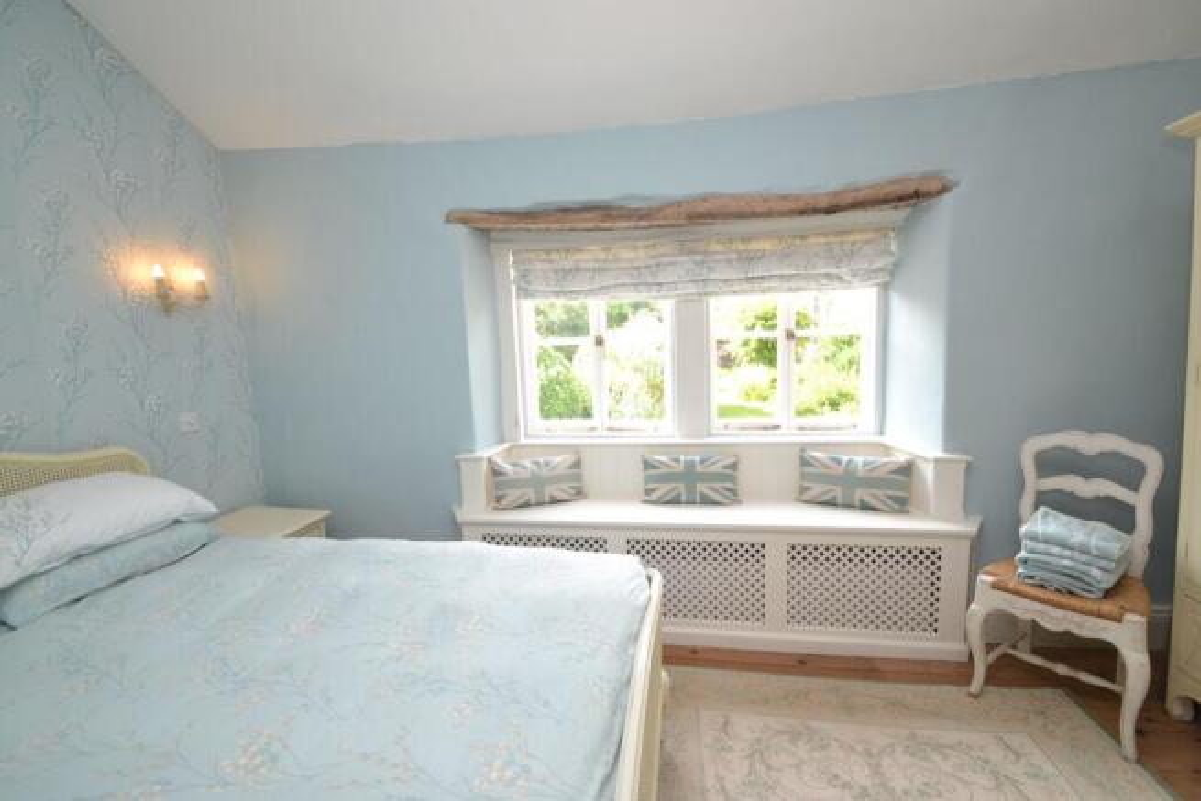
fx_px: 500
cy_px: 400
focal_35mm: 15
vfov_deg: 77.4
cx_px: 600
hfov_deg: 100.4
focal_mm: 10
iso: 400
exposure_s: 1/100
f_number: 5
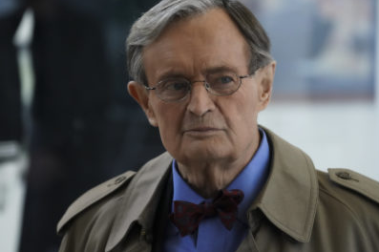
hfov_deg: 9.6
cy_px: 118
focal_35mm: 214
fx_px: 2251
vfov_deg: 6.4
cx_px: 195
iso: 6400
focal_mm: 200
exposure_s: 1/160
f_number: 5.6
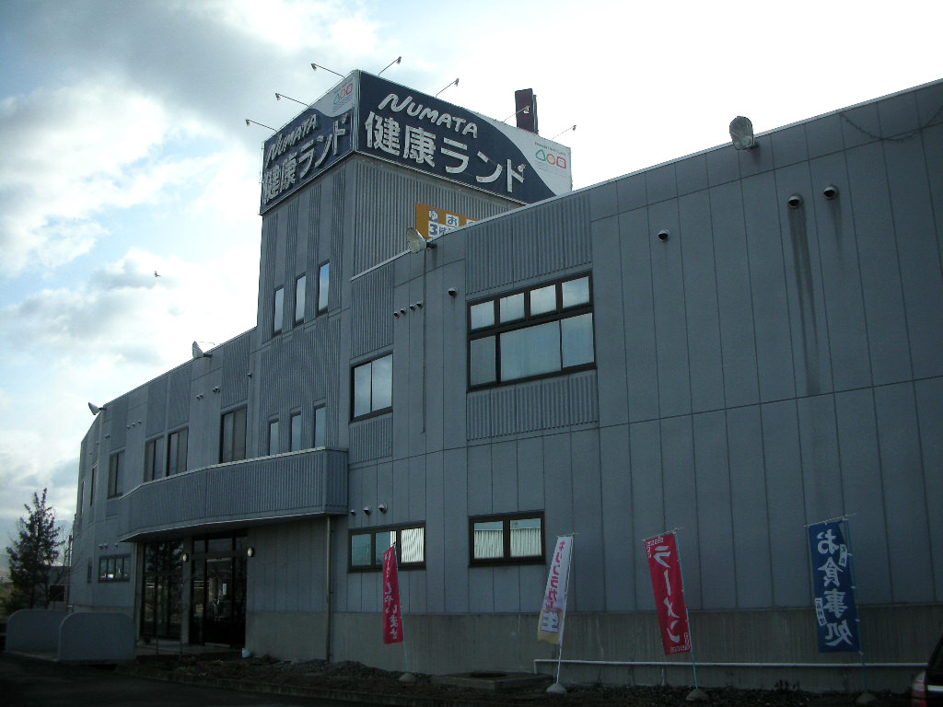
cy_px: 354
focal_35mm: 35
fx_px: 953
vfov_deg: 40.7
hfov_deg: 52.6
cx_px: 472
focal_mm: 5.8
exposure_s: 1/124
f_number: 7.9
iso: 70
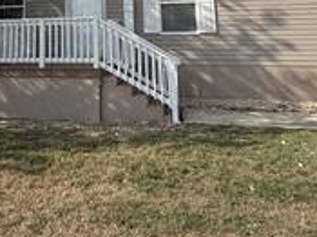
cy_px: -43
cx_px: 91
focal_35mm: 41
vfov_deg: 30.2
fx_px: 375
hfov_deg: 44.7
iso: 50
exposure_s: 1/3460
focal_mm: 2.22
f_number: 2.2
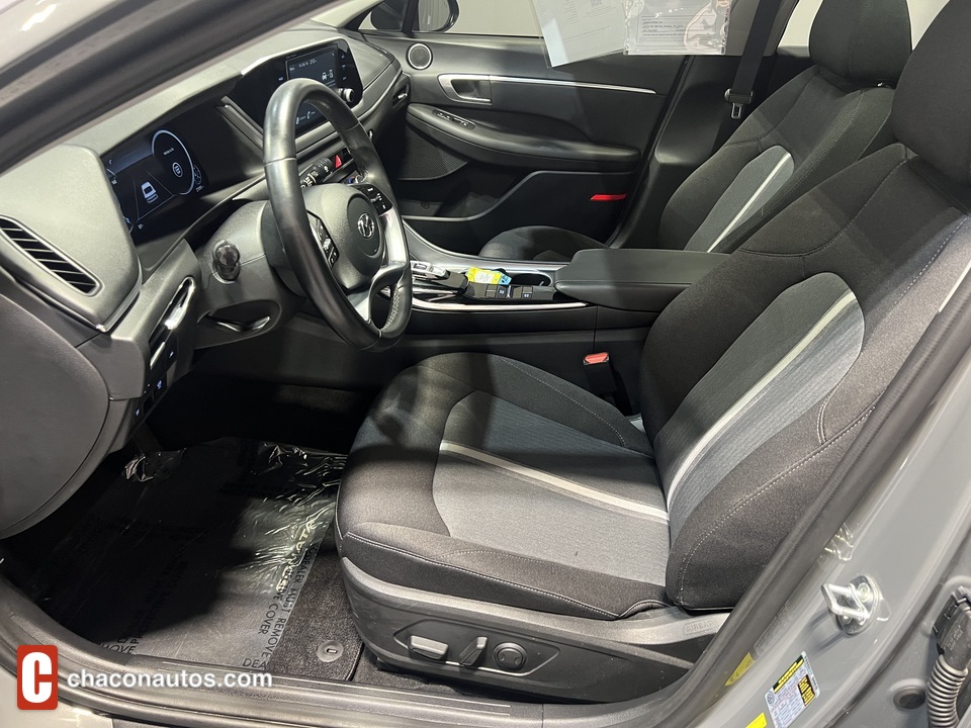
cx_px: 486
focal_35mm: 26
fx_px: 729
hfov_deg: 67.3
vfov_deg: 53.1
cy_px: 364
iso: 500
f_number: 1.5
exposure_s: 1/60
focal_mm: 5.7
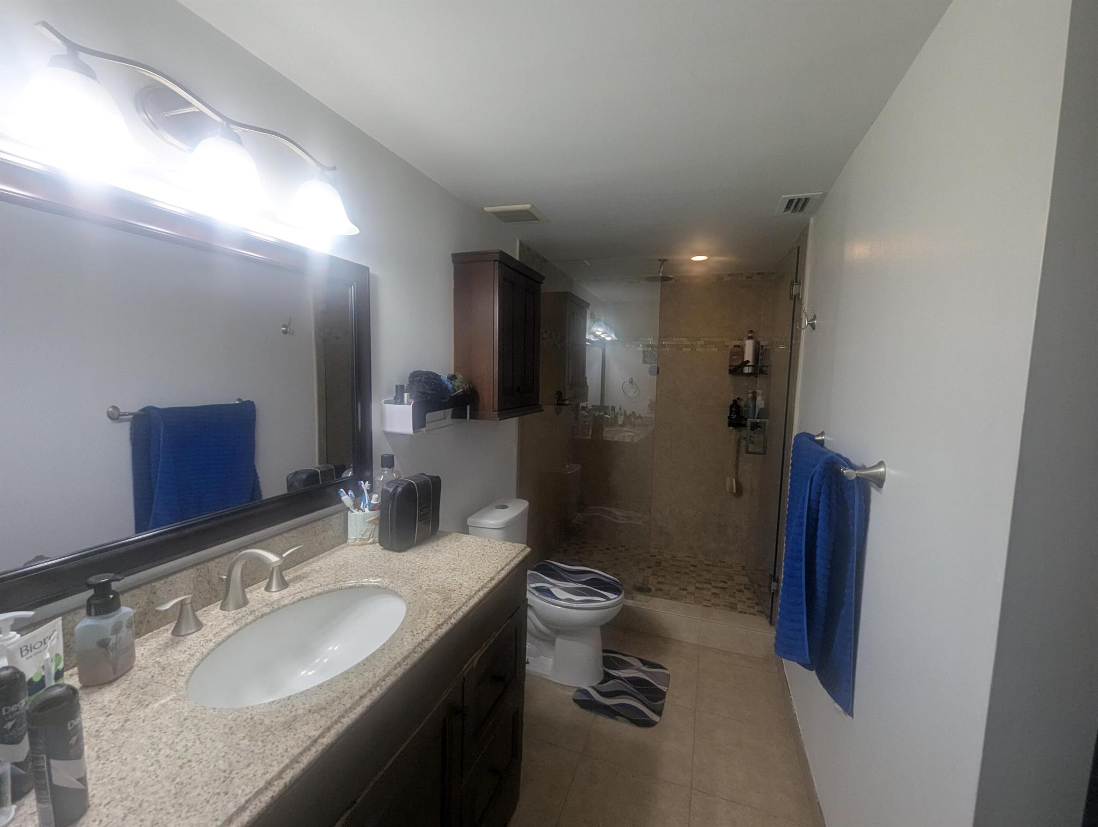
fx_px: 413
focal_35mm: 13
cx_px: 549
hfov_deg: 106.1
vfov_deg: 90.1
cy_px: 414
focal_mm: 1.95
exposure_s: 1/120
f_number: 2.2
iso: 74
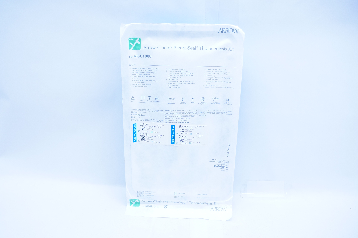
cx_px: 179
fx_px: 268
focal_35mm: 27
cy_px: 119
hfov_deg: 67.4
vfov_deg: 47.8
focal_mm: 18
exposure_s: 1/250
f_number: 4
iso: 800
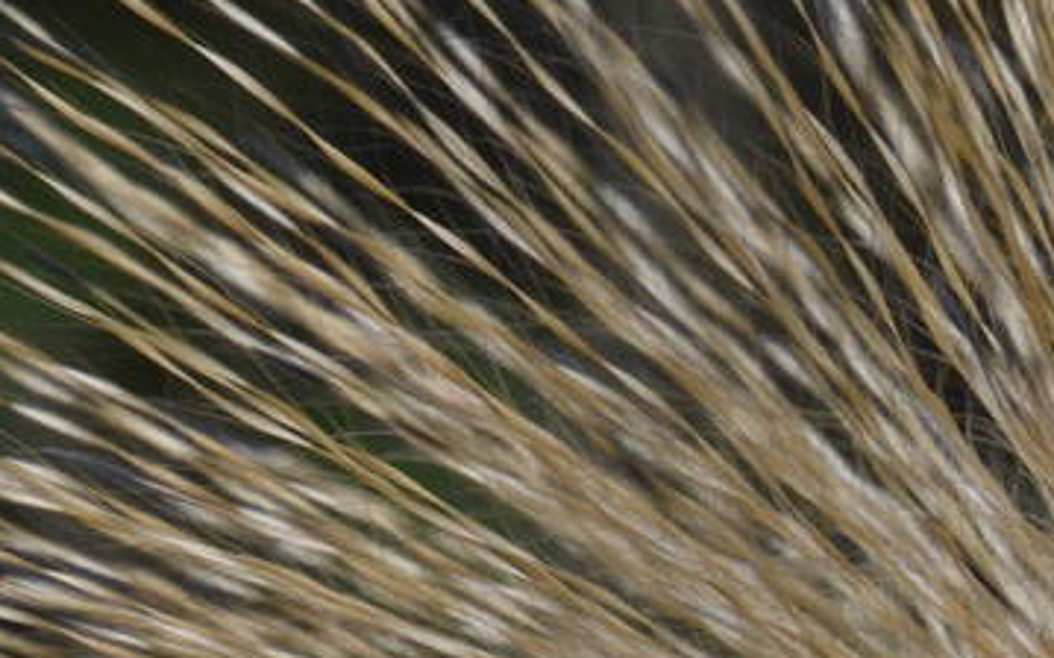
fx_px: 15246
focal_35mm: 531
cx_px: 1591
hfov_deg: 3.9
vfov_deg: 2.5
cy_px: 969
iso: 400
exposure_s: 1/640
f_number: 5.3
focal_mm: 78
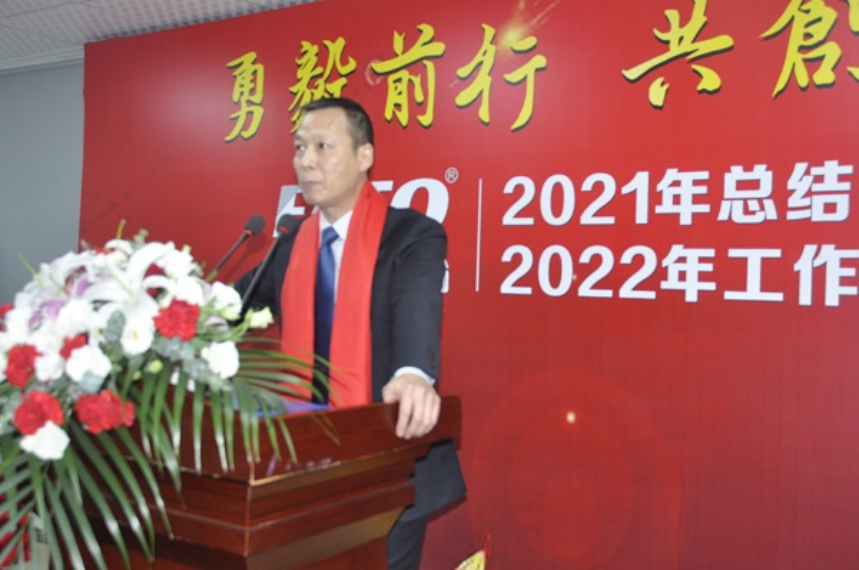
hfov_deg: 48.0
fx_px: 965
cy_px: 285
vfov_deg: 32.9
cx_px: 430
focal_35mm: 40
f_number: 4
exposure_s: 1/60
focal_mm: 27
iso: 800
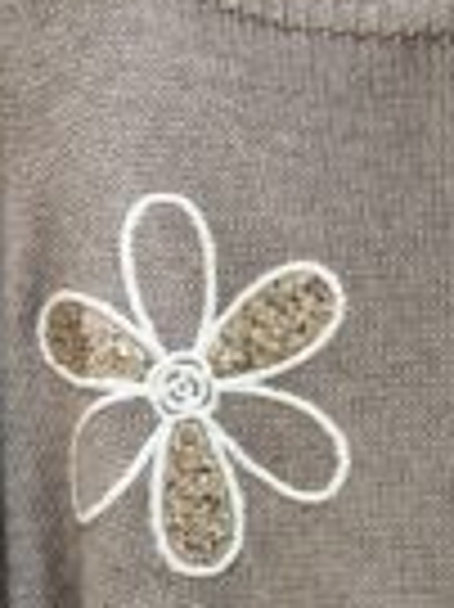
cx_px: 450
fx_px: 1349
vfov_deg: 24.4
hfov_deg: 18.6
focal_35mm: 77
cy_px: 590
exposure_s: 1/100
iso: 80
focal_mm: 5.7
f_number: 1.5
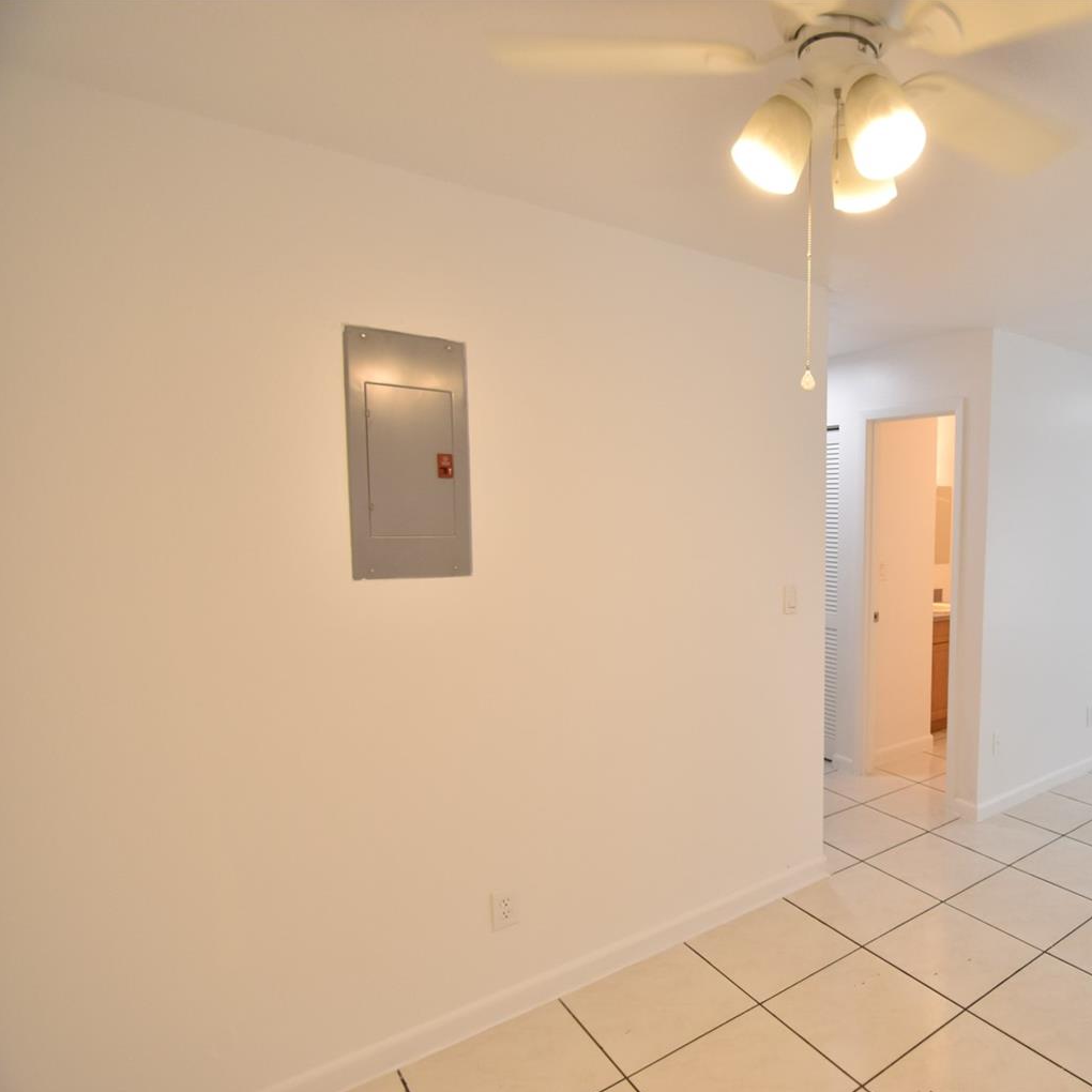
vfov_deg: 74.8
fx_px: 714
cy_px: 568
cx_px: 837
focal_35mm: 20
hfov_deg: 69.2
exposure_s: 1/125
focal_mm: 10
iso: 800
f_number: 3.5
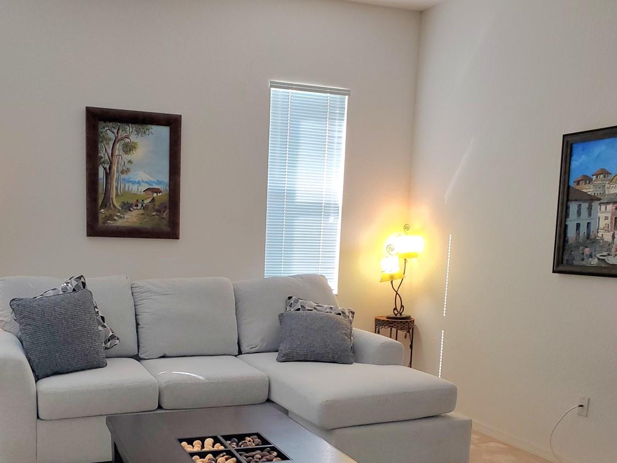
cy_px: 321
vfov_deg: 38.1
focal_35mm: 37
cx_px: 246
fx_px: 659
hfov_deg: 49.8
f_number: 2.4
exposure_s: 1/60.2
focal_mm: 4.3
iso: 64
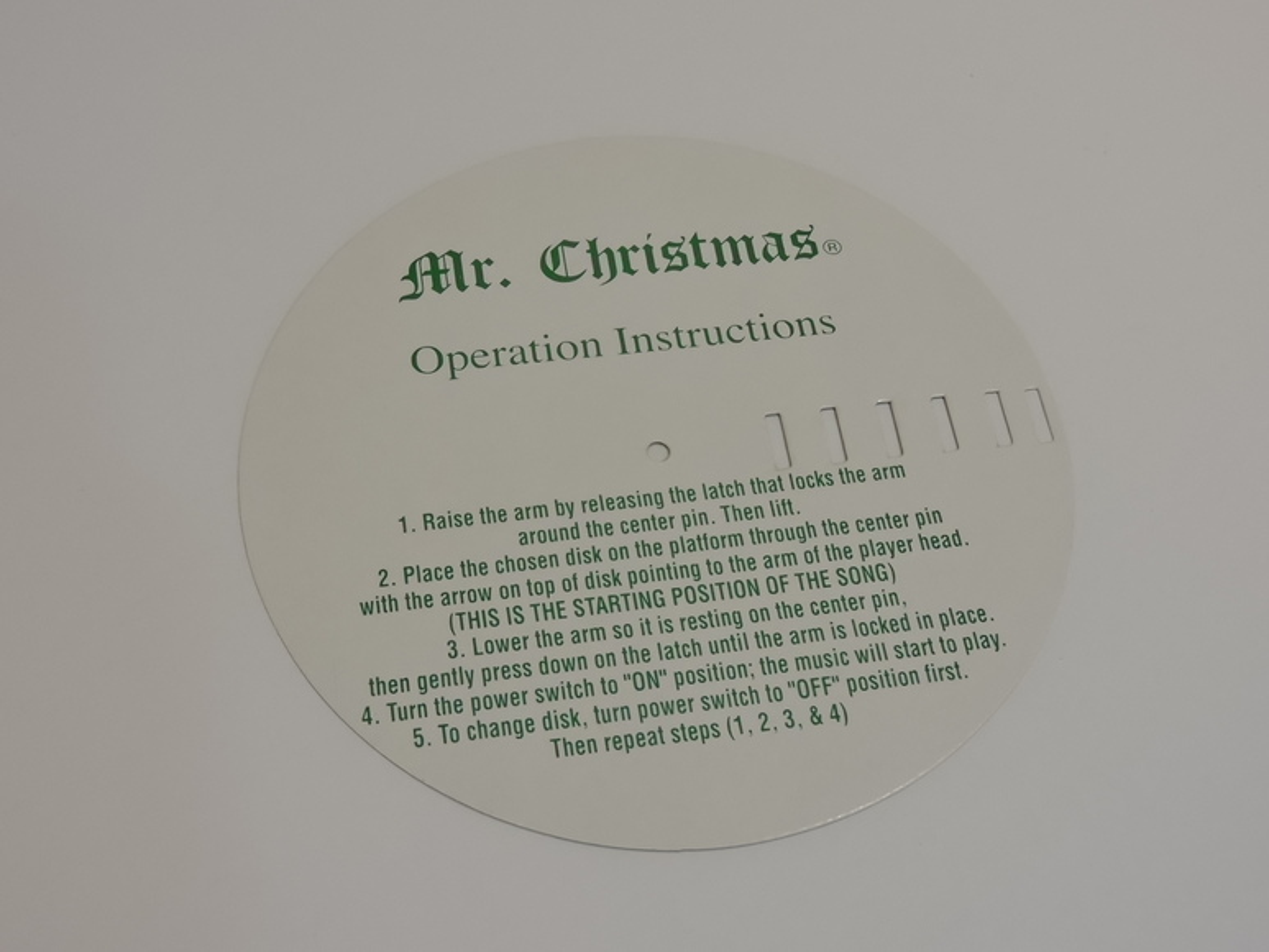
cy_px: 476
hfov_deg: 34.9
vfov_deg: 26.6
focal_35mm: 55
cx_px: 634
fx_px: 2017
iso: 450
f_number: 4
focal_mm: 9.9
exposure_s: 1/125
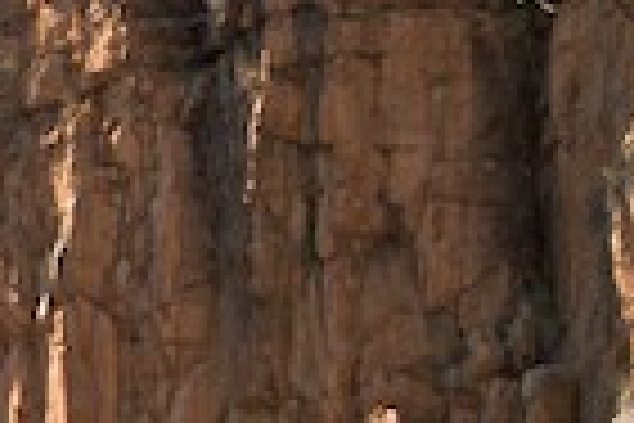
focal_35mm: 191
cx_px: -692
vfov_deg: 7.0
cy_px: 747
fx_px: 3363
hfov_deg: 9.9
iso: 320
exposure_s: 1/400
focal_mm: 30
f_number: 10
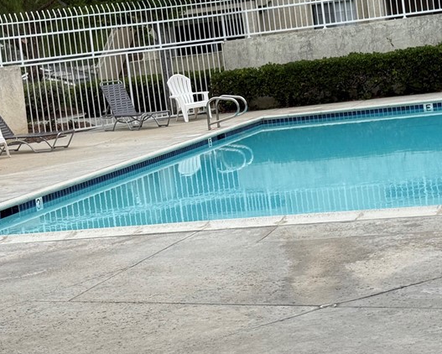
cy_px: 97
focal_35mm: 91
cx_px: 195
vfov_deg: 16.8
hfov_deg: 21.0
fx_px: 1191
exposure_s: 1/1838
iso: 64
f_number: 1.78
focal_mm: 6.76
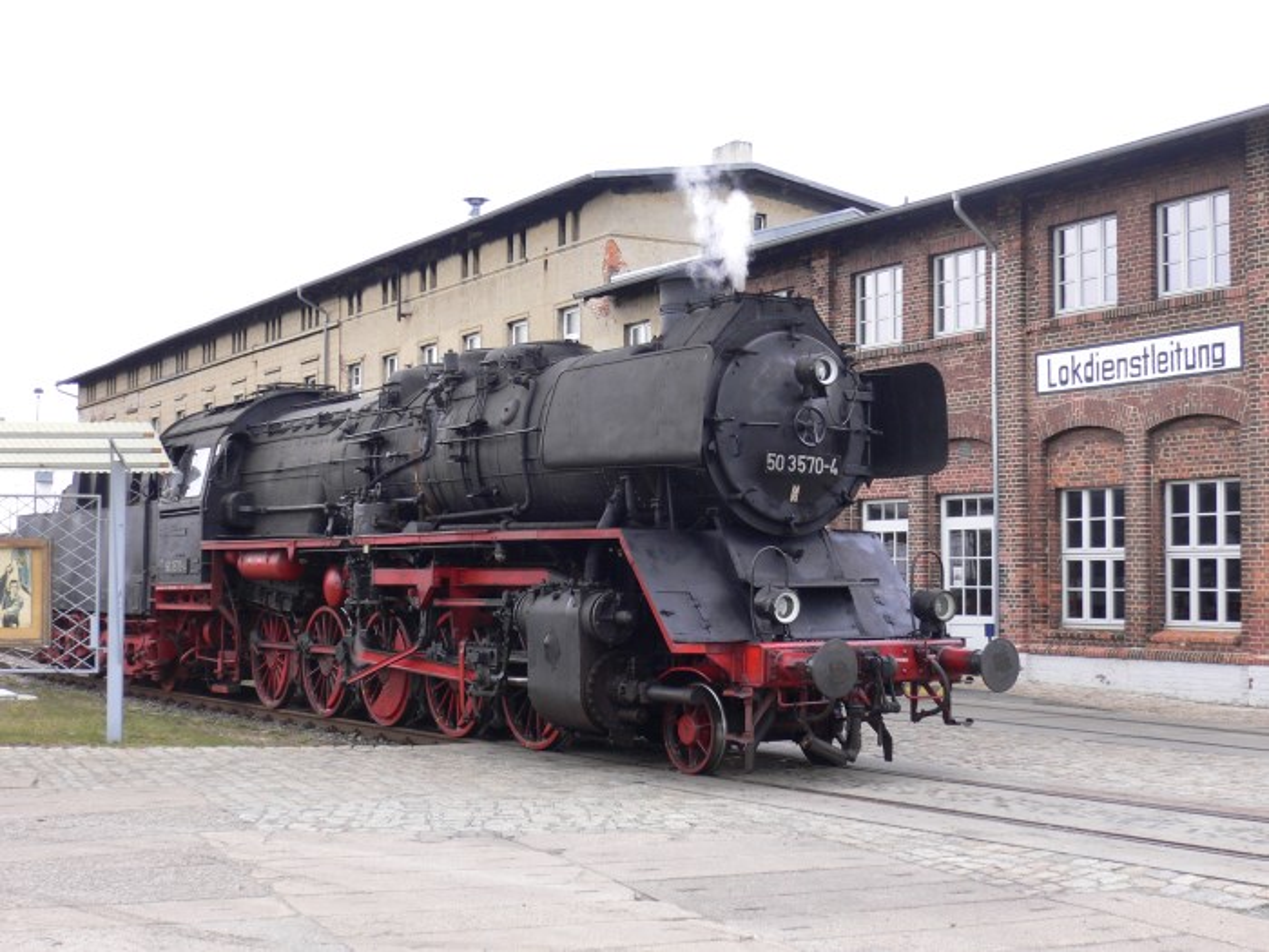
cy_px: 476
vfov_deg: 28.6
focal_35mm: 51
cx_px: 634
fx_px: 1870
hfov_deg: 37.5
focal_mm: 8.5
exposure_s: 1/80
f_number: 3.4
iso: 100
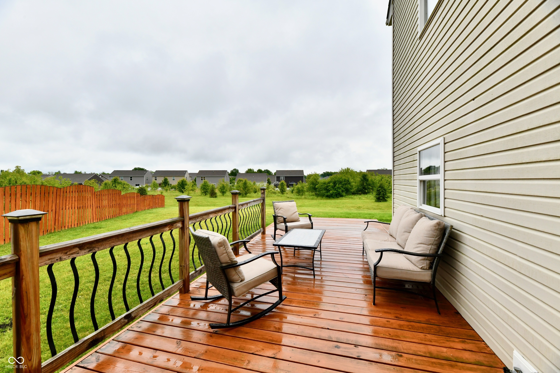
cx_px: 280
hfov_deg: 104.3
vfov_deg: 81.2
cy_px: 186
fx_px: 218
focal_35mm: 14
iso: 640
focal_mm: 14
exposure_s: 1/640
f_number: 13
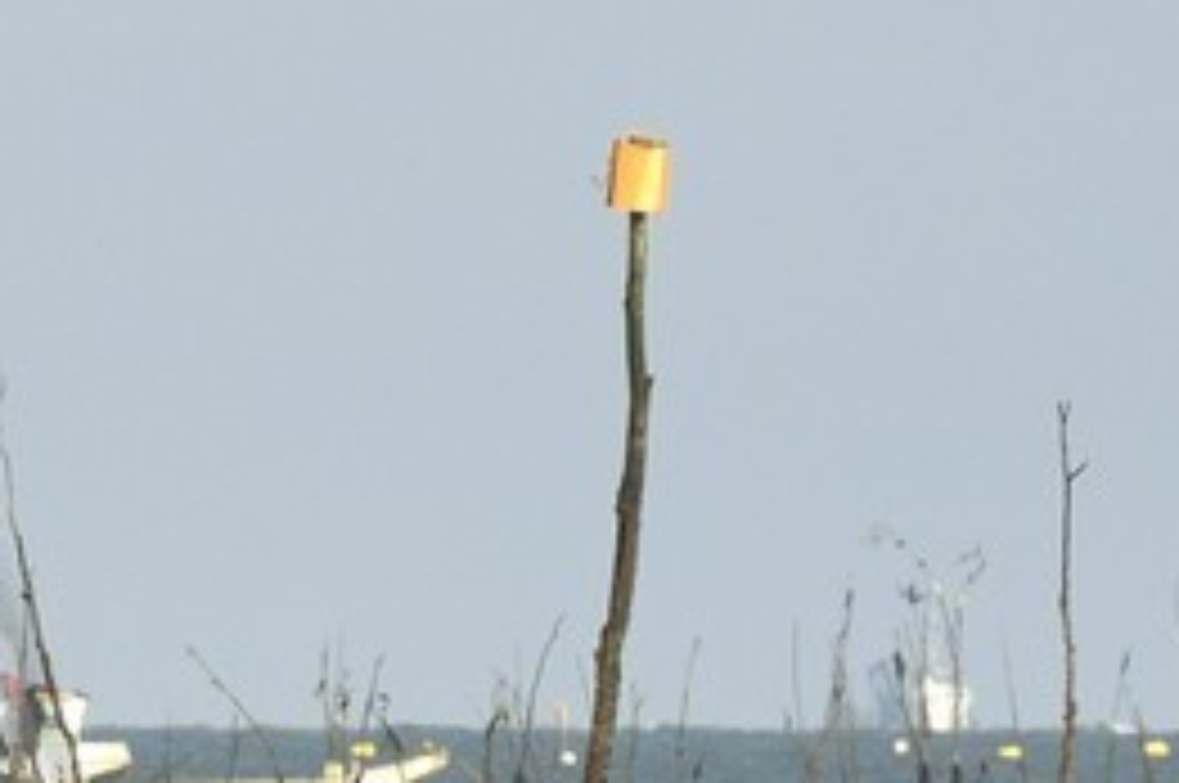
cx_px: -1732
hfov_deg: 1.1
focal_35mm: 1831
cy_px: 1305
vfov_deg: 0.7
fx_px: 59890
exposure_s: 1/400
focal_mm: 200
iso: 100
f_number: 4.5
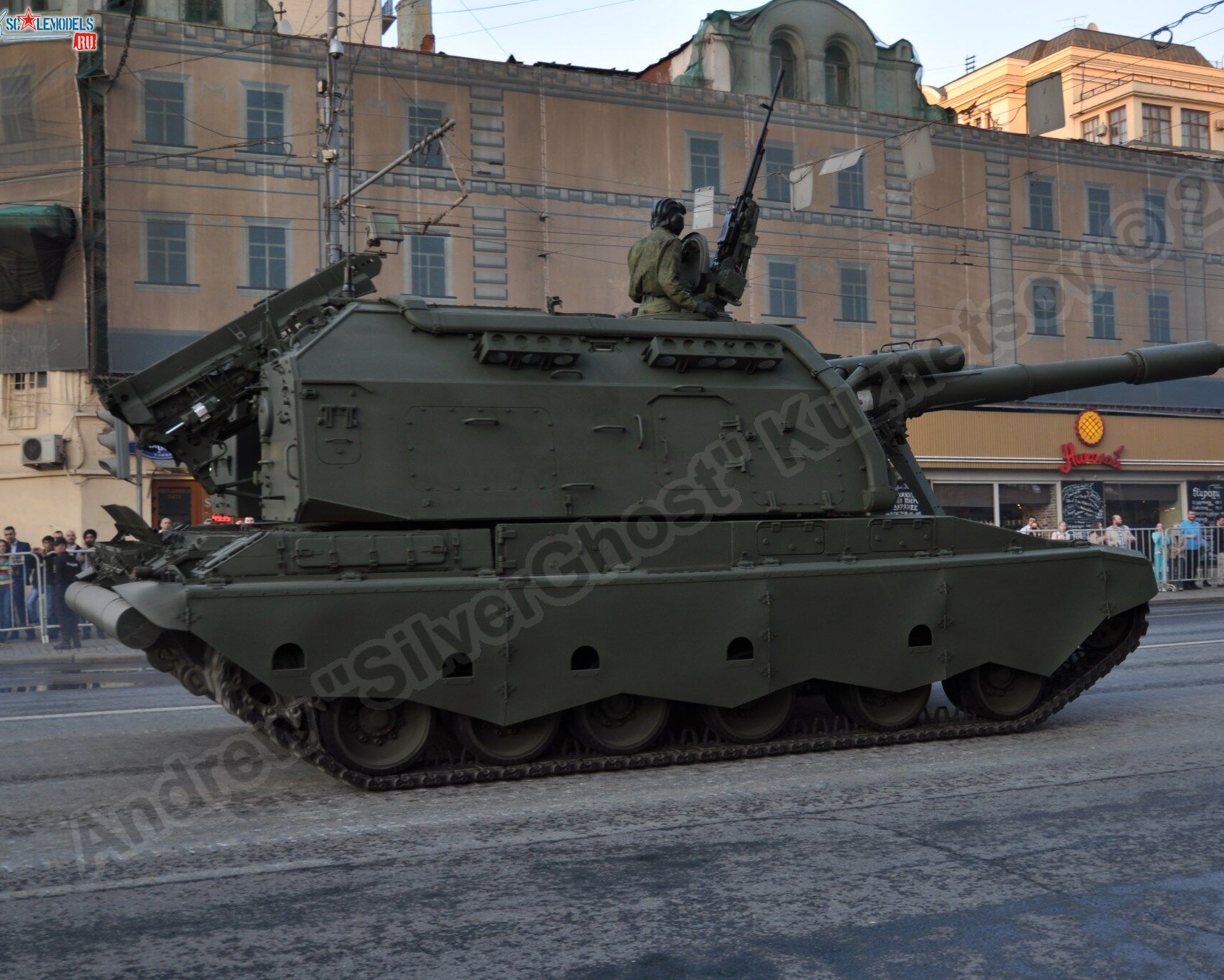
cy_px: 488
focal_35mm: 43
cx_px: 704
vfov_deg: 35.2
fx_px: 1542
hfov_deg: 43.2
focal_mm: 25
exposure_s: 1/160
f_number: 2.8
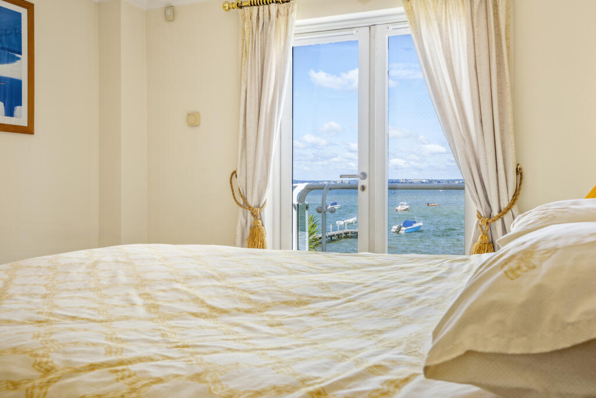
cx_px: 298
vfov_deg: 37.9
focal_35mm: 35
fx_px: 579
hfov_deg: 54.4
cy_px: 199
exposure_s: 1/5
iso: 200
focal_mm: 35
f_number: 11
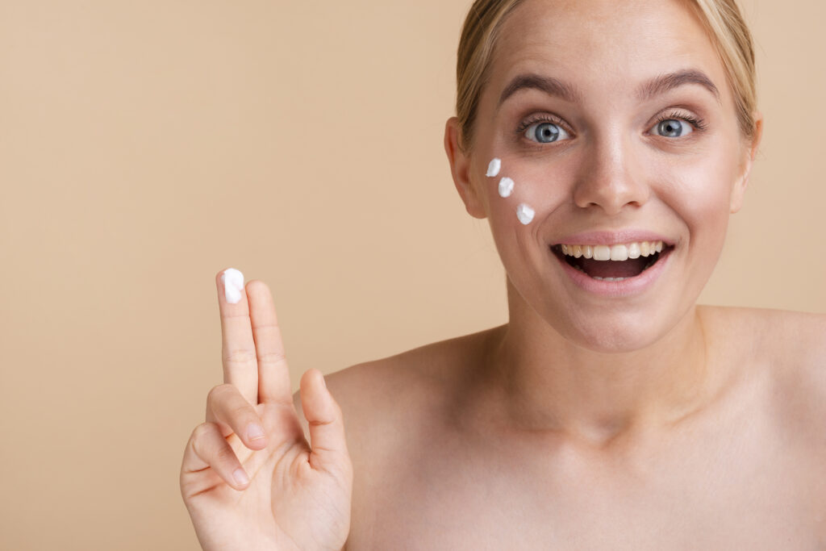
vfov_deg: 16.1
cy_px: 276
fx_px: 1950
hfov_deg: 23.9
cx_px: 413
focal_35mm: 85
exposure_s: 1/160
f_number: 11
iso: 100
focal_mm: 85
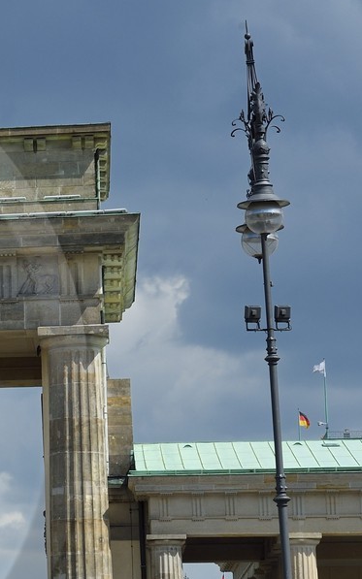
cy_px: 401
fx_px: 2242
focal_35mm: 142
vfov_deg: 14.7
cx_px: -312
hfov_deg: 8.8
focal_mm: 52
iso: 200
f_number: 13
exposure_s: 1/250
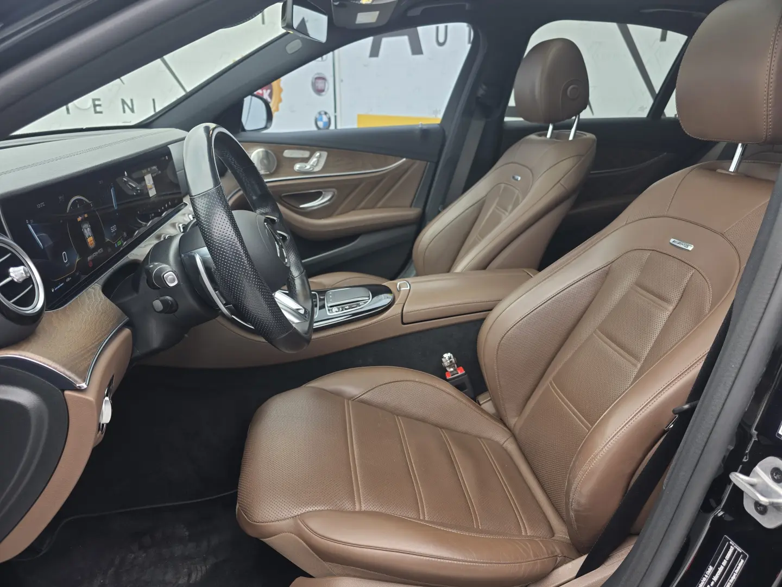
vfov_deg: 58.9
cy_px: 294
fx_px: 520
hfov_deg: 73.9
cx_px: 391
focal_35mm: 23
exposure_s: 1/180
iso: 50
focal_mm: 6.3
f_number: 1.7
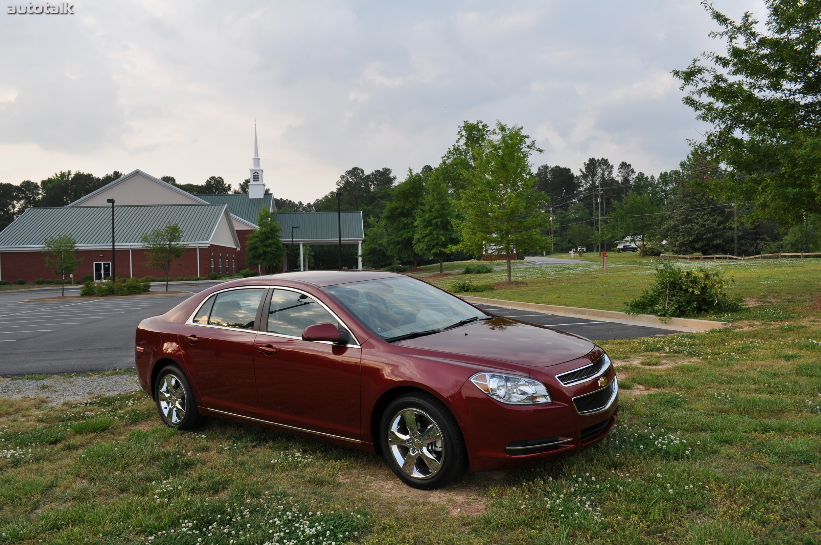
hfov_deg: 67.4
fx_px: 615
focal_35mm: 27
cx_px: 410
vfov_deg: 47.8
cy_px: 272
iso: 200
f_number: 9
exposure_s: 1/100
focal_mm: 18
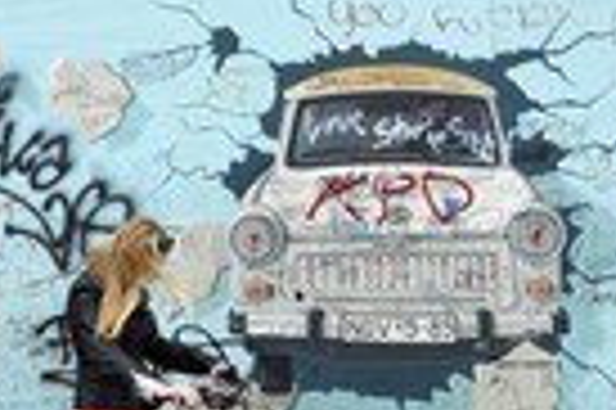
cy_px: 293
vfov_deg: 13.9
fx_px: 1675
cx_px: 193
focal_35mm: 98
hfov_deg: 20.7
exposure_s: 1/500
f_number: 9
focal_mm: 32
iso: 400
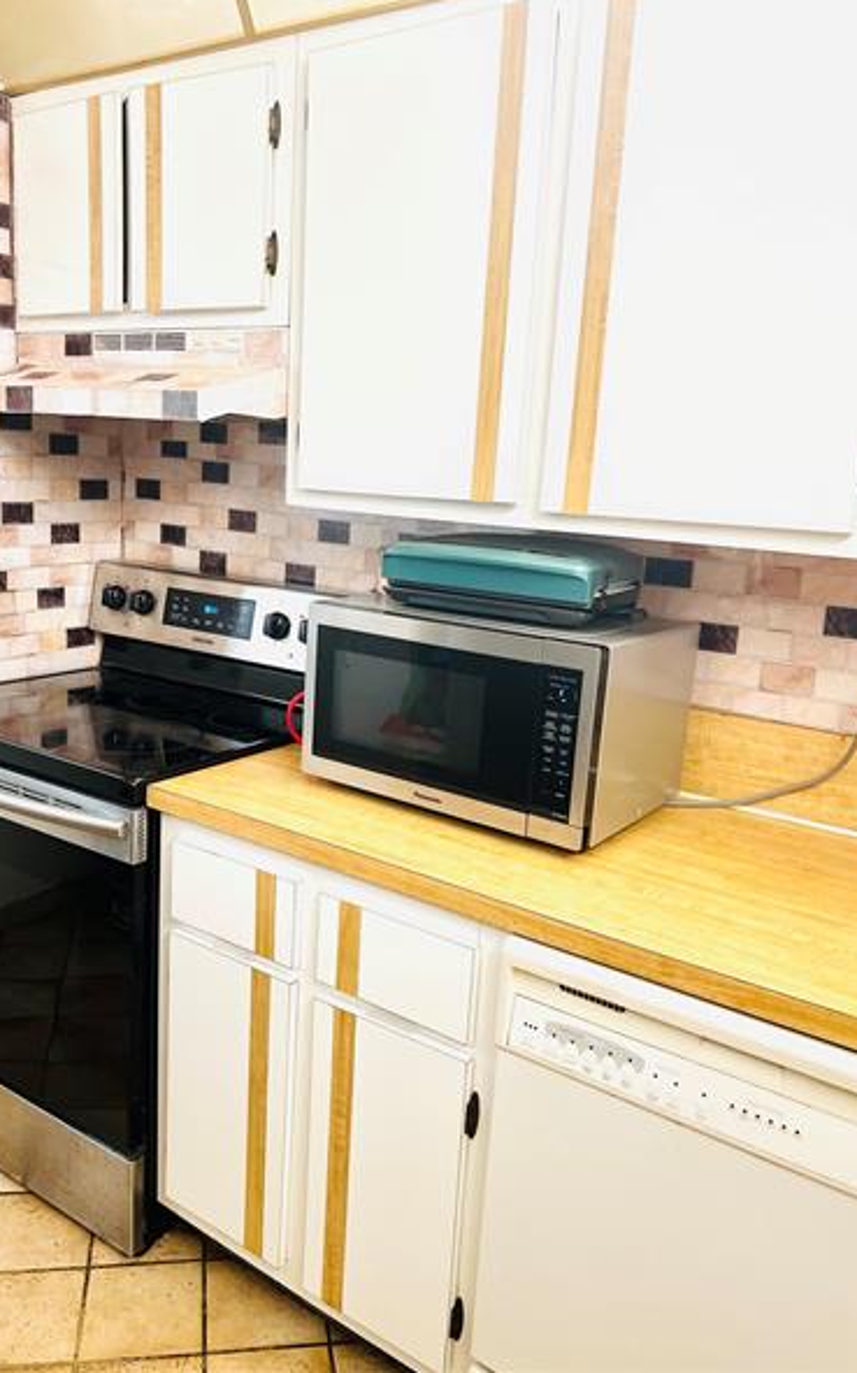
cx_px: 367
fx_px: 1047
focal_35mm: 28
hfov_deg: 44.4
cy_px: 678
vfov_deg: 66.5
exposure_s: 1/60
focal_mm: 5.7
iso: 160
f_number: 1.5
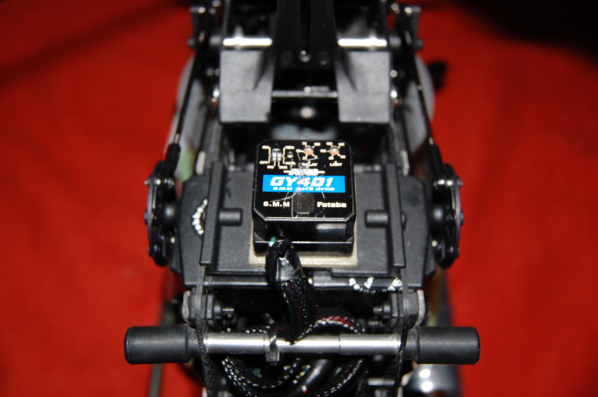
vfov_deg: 36.8
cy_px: 198
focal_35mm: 36
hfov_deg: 53.2
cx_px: 299
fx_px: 597
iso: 200
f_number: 5.6
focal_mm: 24
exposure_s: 1/125
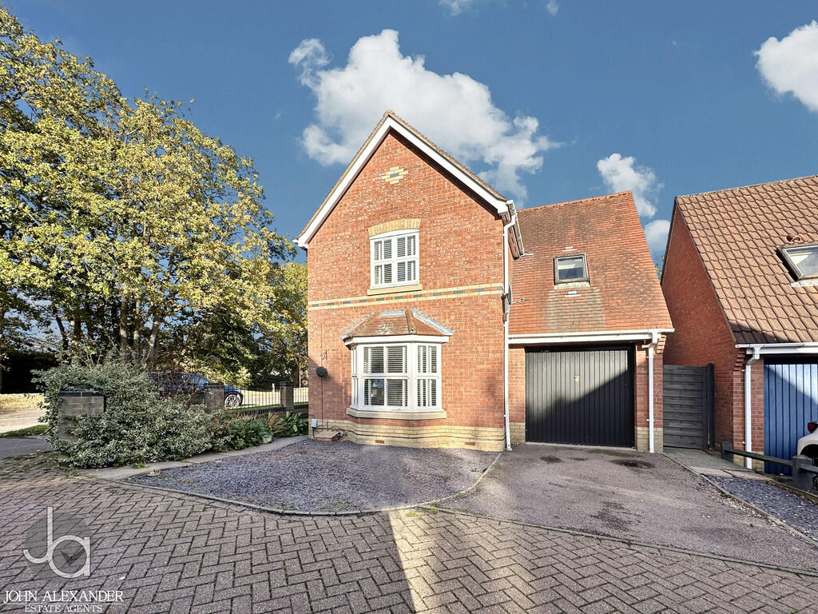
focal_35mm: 14
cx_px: 409
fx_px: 331
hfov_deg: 102.1
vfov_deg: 85.7
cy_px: 307
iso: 50
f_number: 2.2
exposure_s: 1/716
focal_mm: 2.22
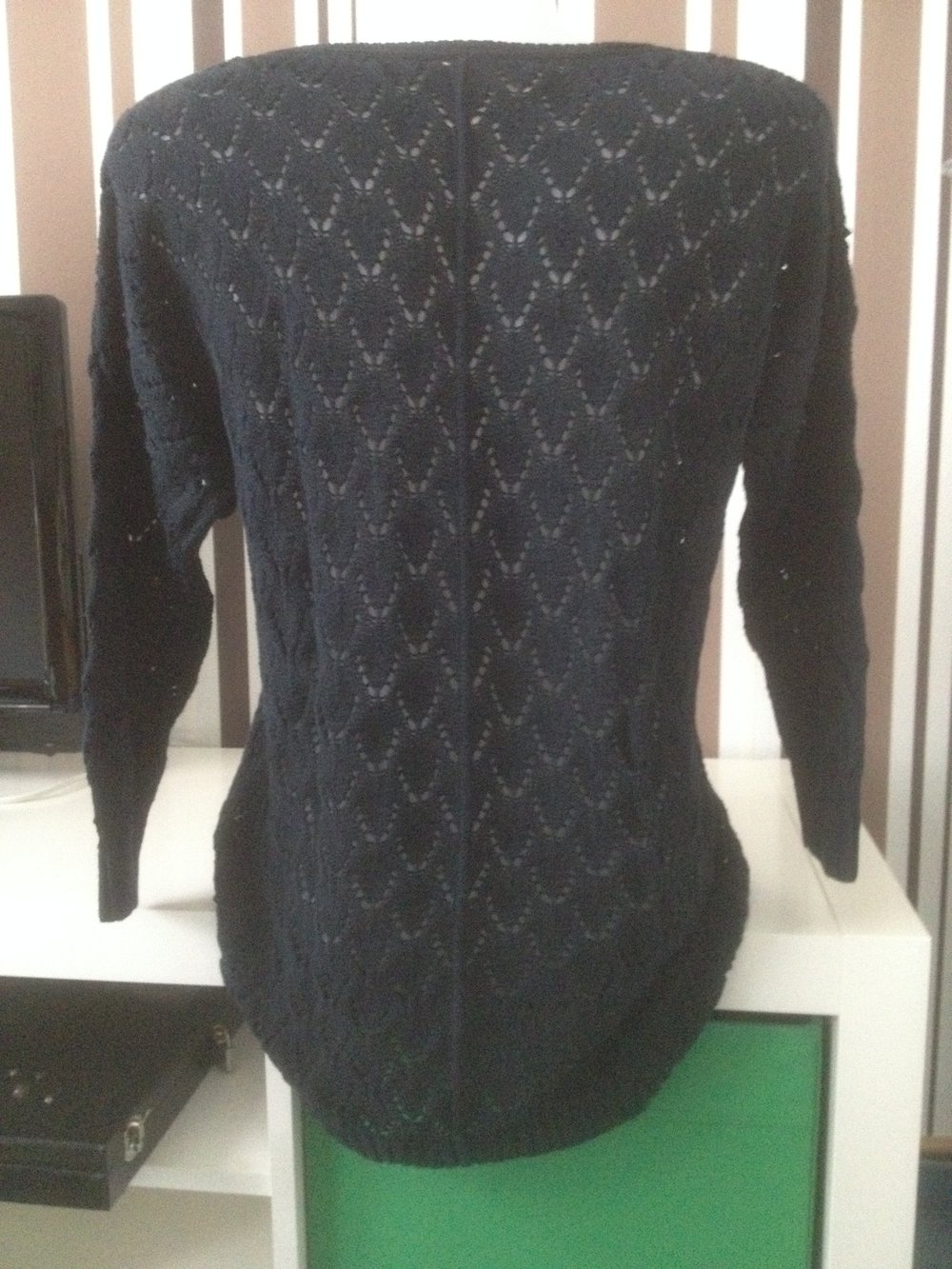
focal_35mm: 35
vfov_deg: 52.6
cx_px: 476
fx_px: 1283
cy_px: 634
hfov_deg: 40.7
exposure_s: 1/15
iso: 500
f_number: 2.4
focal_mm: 4.28
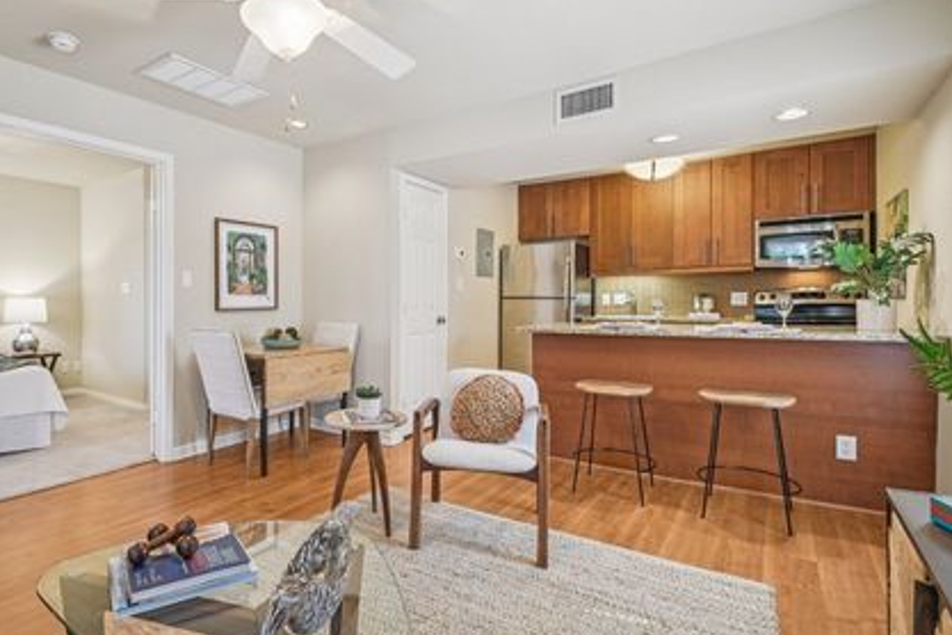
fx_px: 476
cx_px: 384
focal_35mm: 18
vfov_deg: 67.2
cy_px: 280
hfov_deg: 88.9
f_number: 8
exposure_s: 1/4
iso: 400
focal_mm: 10
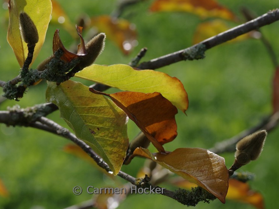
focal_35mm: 200
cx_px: 120
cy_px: 87
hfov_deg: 9.9
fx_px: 1611
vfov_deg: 7.4
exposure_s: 1/800
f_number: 8
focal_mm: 100
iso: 400
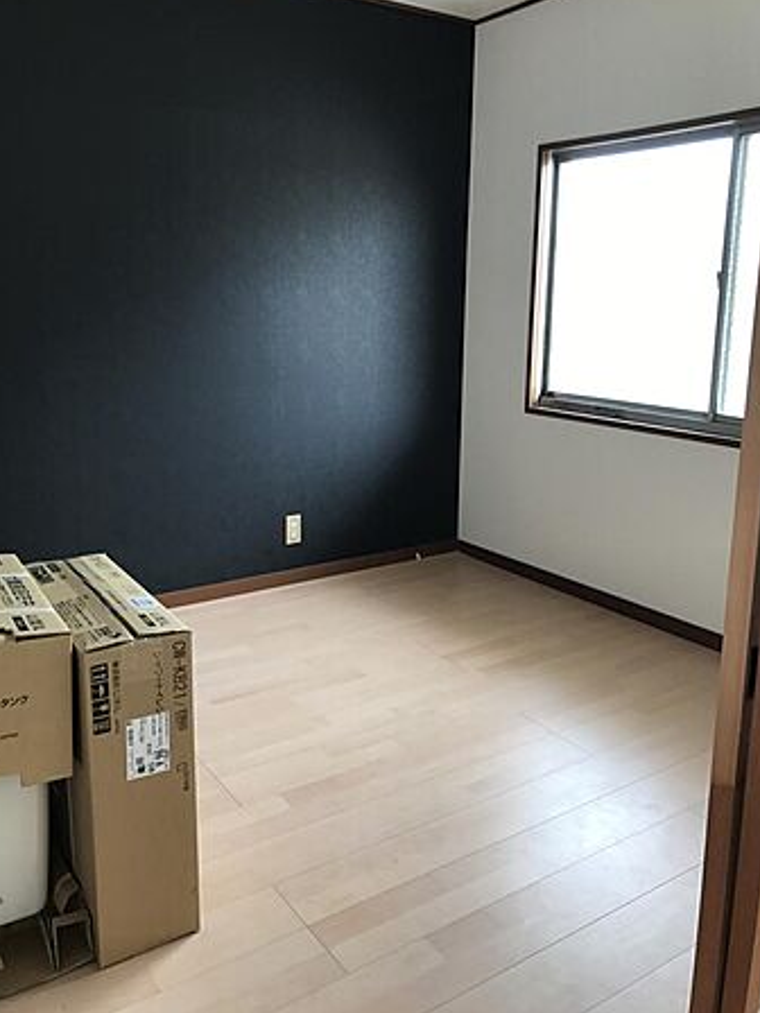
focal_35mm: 30
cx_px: 371
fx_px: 878
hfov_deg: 46.8
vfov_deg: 59.9
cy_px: 475
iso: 32
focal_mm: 3.99
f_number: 1.8
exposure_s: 1/60
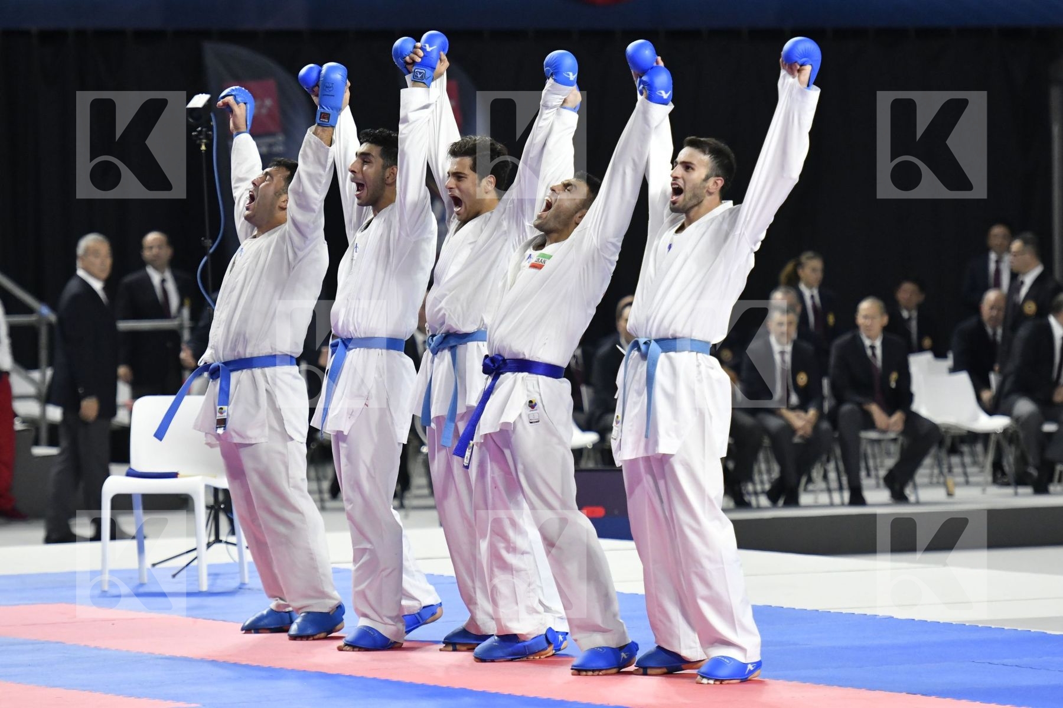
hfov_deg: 8.9
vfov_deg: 5.9
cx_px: 532
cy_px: 354
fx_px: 6846
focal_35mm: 232
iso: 2000
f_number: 2.8
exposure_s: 1/1000
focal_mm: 155
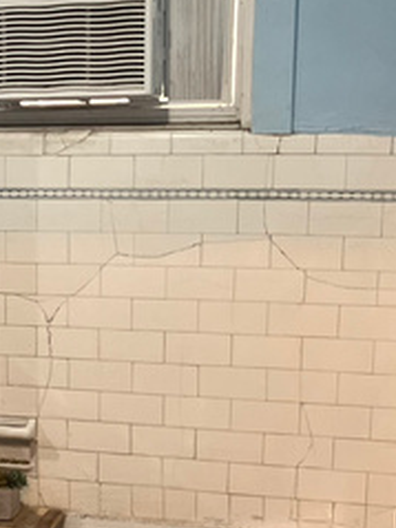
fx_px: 1374
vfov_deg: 21.6
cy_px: 376
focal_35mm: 90
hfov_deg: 15.7
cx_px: -100
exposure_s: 1/40
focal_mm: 3.99
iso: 320
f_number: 1.8
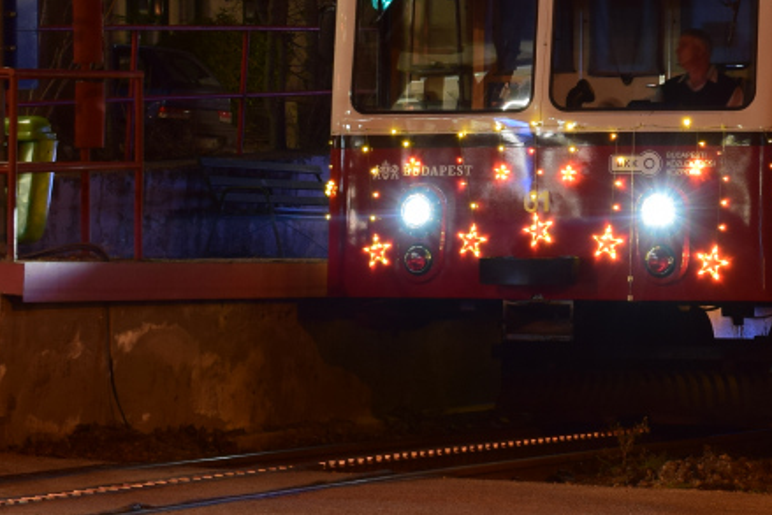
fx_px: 3239
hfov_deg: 13.4
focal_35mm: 151
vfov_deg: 9.0
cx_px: 798
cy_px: -83
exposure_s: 1.3
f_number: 6.3
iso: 200
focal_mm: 34
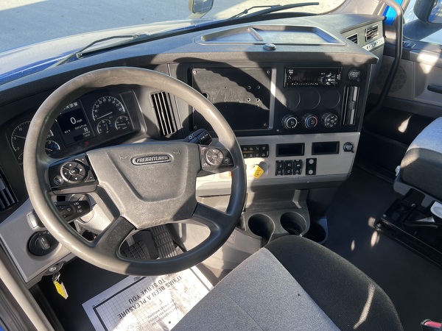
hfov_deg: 67.3
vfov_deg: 53.1
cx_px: 221
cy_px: 166
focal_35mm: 26
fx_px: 332
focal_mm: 5.7
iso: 32
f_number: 1.5
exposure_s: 1/121
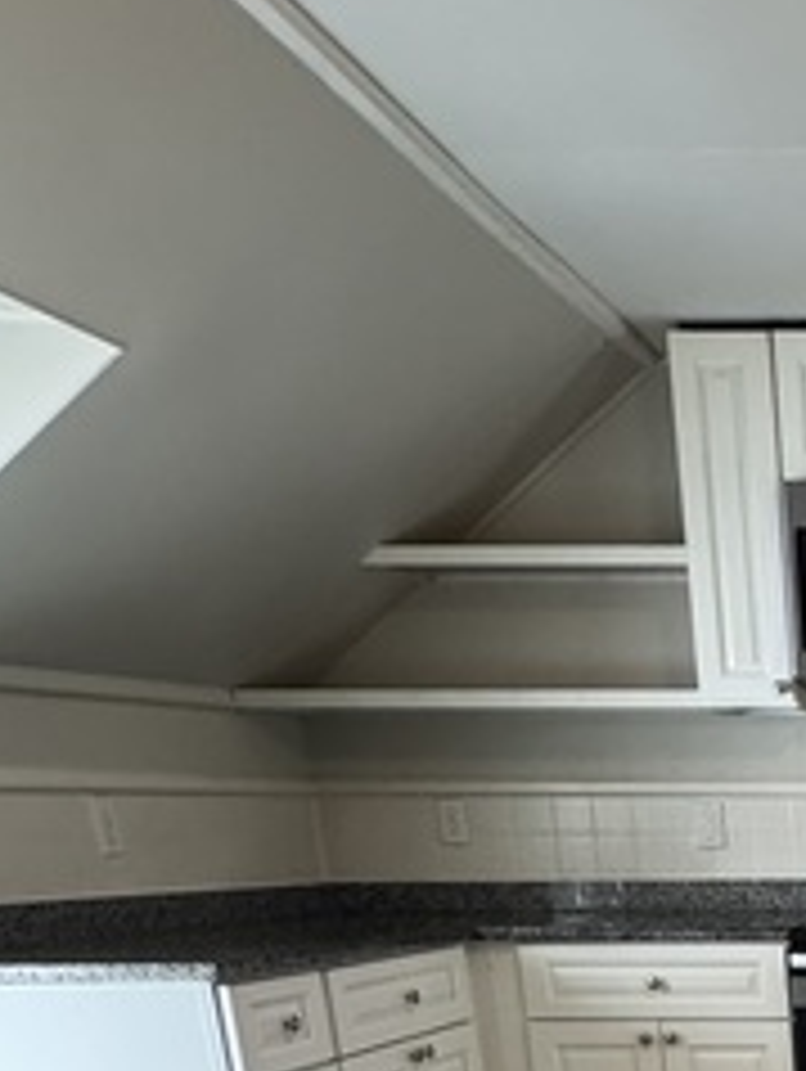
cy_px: 1296
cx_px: 1121
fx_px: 1457
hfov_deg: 25.4
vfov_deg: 32.9
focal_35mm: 47
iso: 320
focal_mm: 2.22
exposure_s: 1/120
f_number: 2.2
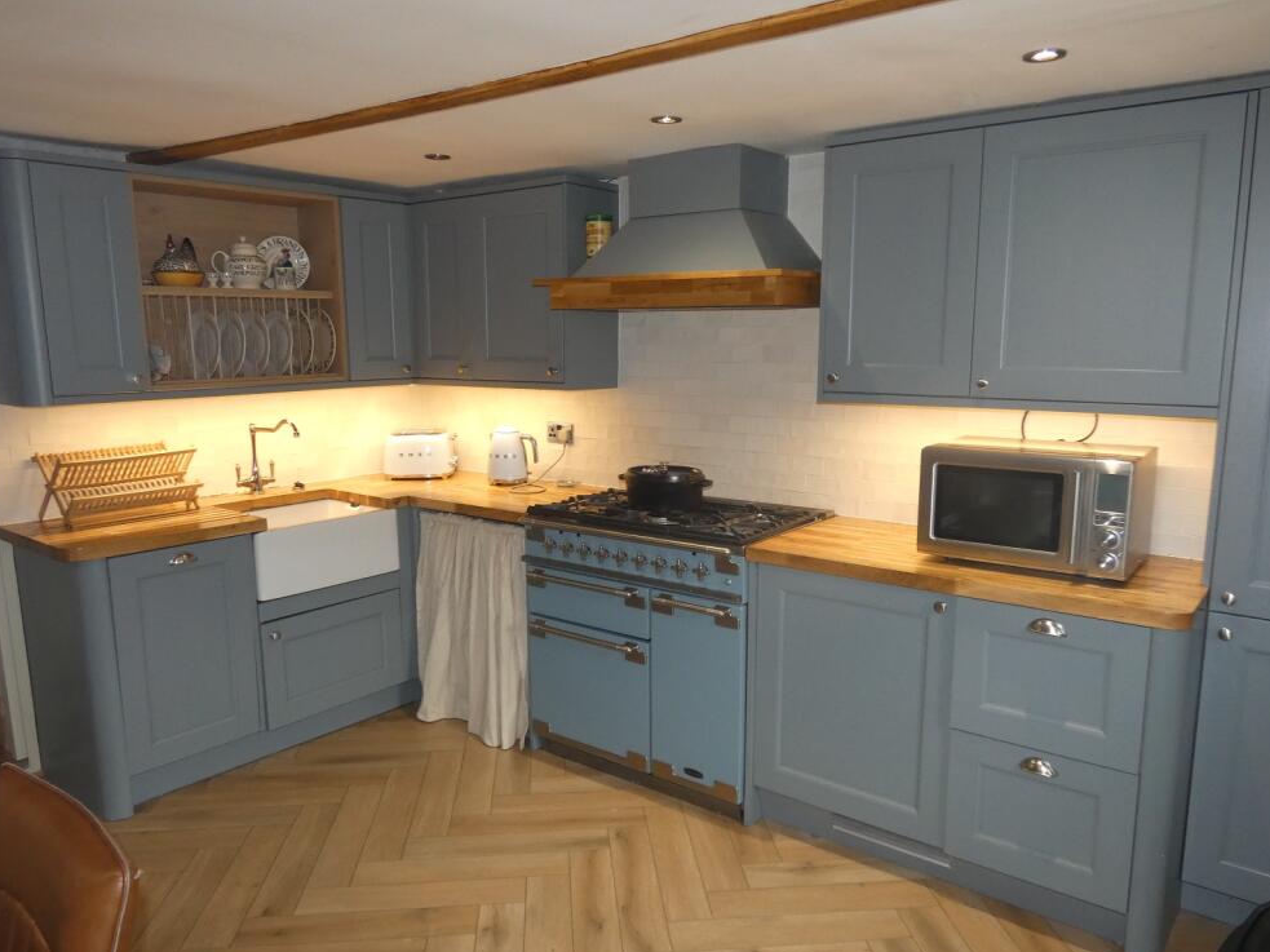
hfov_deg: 69.4
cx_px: 628
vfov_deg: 54.9
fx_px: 917
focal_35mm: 25
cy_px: 495
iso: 320
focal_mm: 4.3
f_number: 3
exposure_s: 1/60
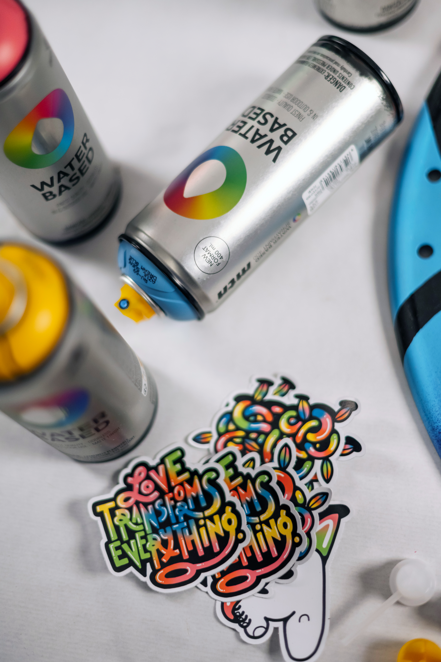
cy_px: 331
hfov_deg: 27.0
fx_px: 919
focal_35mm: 50
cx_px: 220
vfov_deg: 39.6
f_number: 1.4
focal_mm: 50
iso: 800
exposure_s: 1/2500
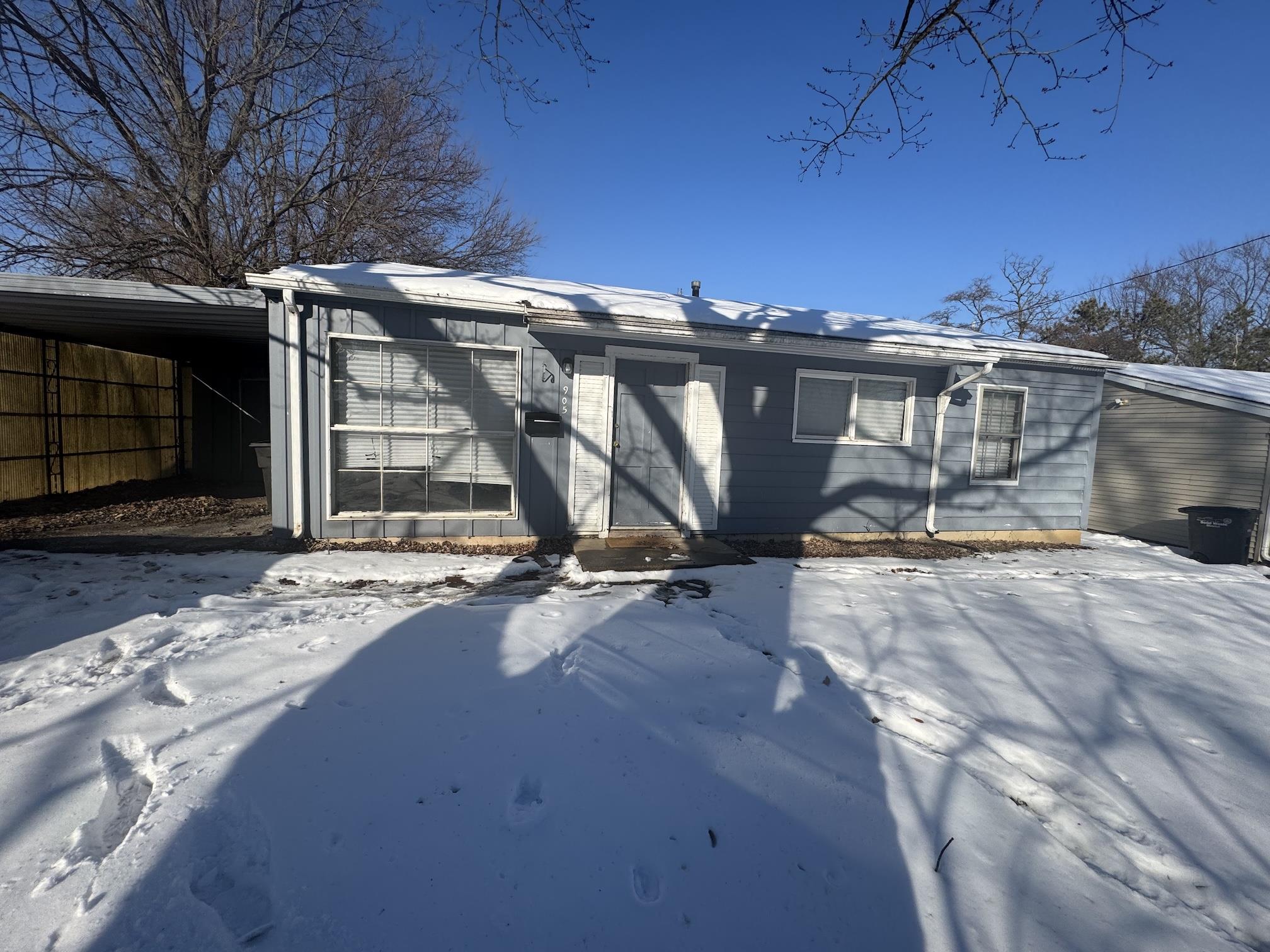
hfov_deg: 102.1
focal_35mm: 14
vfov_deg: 85.7
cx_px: 635
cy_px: 476
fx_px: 514
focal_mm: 2.22
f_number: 2.2
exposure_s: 1/3106
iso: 50
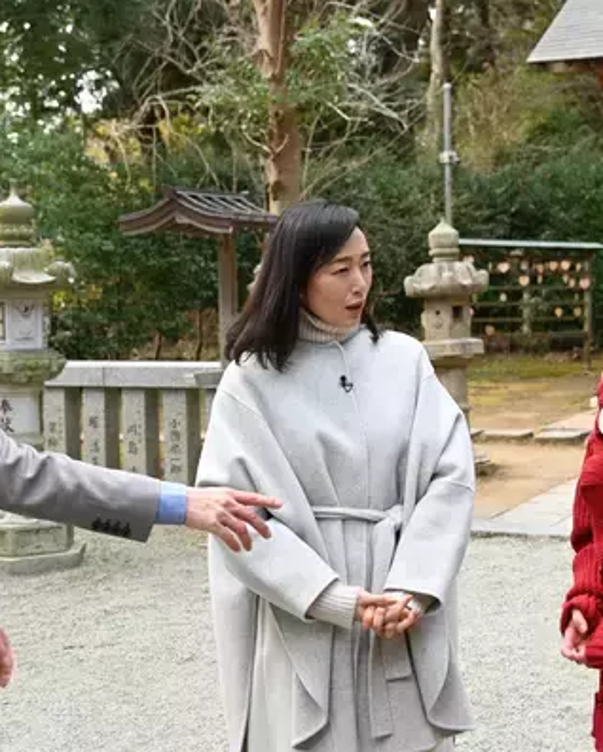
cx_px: 315
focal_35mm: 62
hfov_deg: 24.7
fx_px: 1376
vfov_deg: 30.6
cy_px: 375
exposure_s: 1/250
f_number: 4
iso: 360
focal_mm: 29
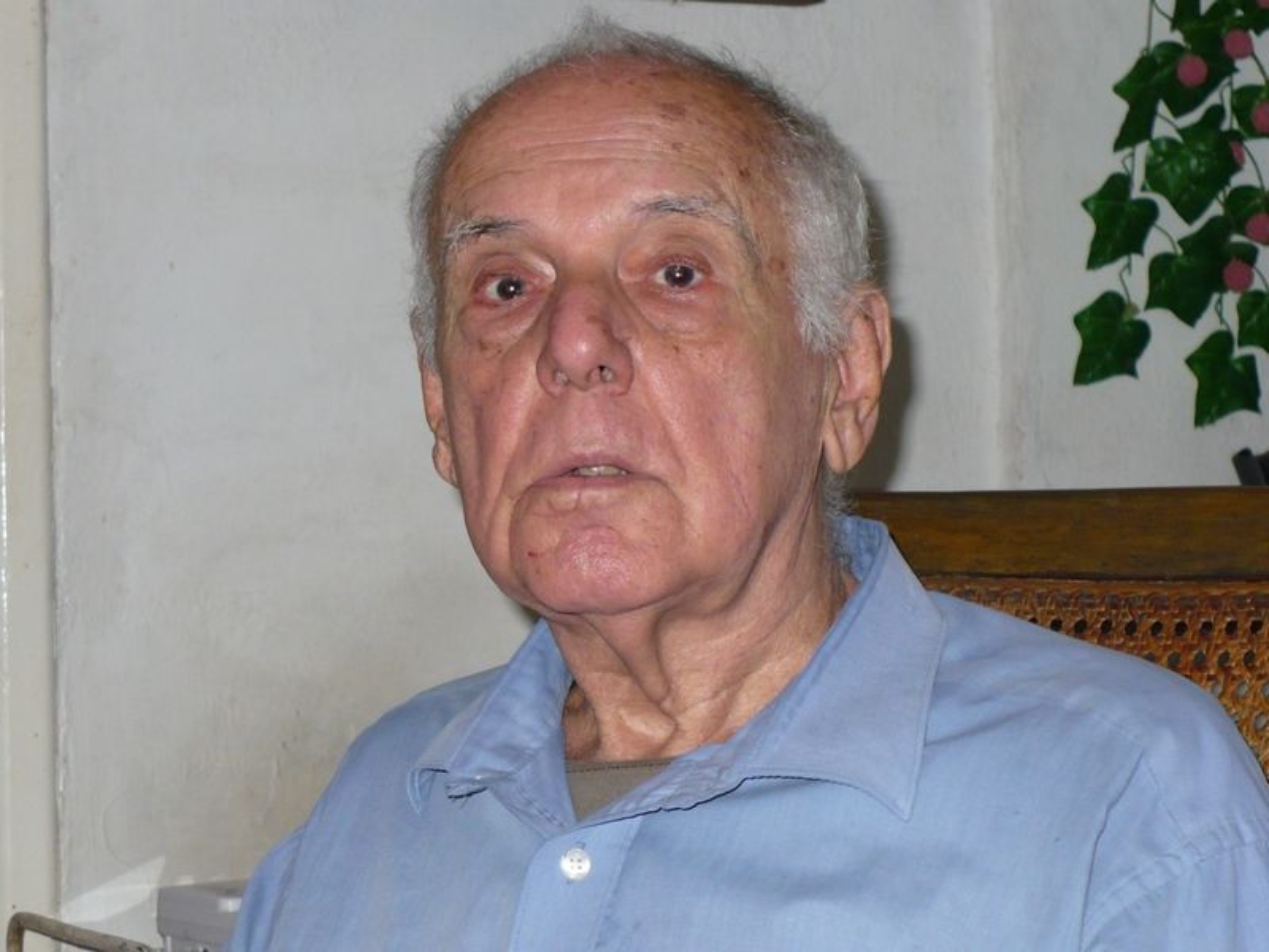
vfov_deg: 14.1
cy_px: 476
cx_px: 634
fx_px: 3849
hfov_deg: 18.7
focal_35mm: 105
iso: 160
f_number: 3.4
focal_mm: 14.5
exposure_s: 1/30
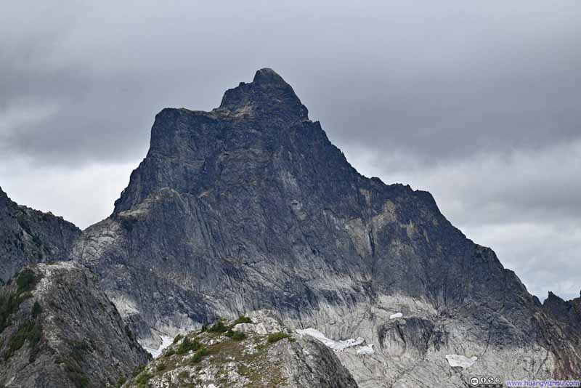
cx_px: 290
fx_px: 1937
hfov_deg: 17.1
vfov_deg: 11.4
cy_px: 194
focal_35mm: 120
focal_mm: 120
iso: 100
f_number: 5
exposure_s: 1/500
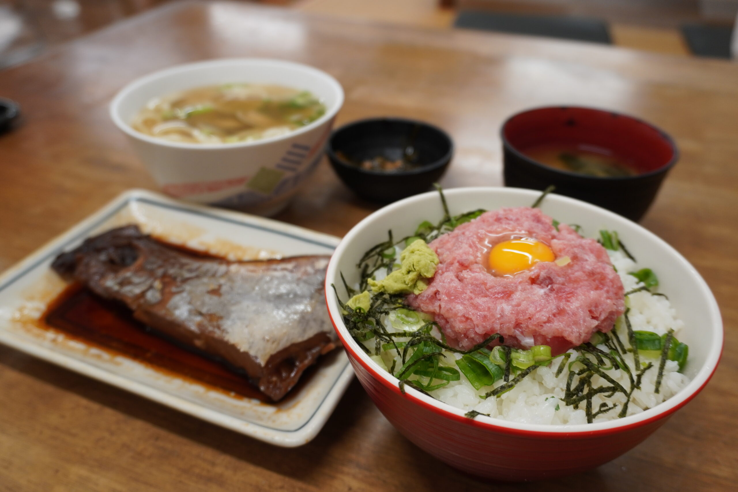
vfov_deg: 43.6
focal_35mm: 30
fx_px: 615
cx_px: 369
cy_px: 246
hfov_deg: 61.9
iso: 320
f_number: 4
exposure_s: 1/60
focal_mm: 20
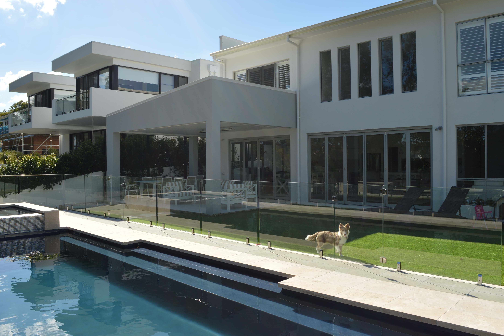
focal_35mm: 28
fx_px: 392
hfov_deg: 65.5
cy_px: 168
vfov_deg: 46.4
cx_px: 249
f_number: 9
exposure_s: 1/200
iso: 100
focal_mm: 18
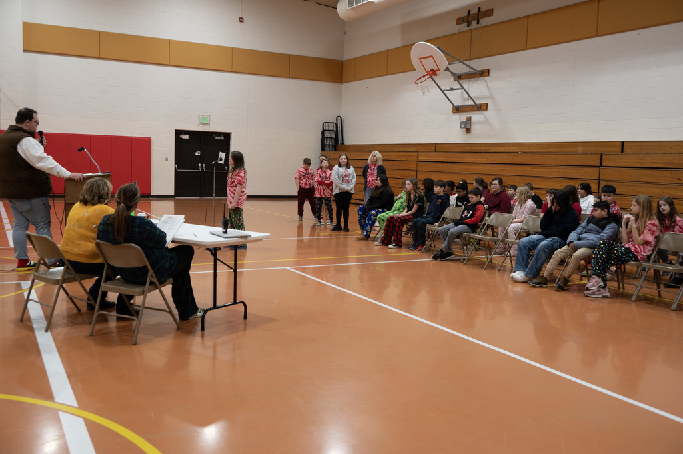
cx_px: 342
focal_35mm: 34
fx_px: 645
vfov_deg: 38.8
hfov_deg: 55.8
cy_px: 227
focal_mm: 34
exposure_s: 1/125
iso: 1100
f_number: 4.8
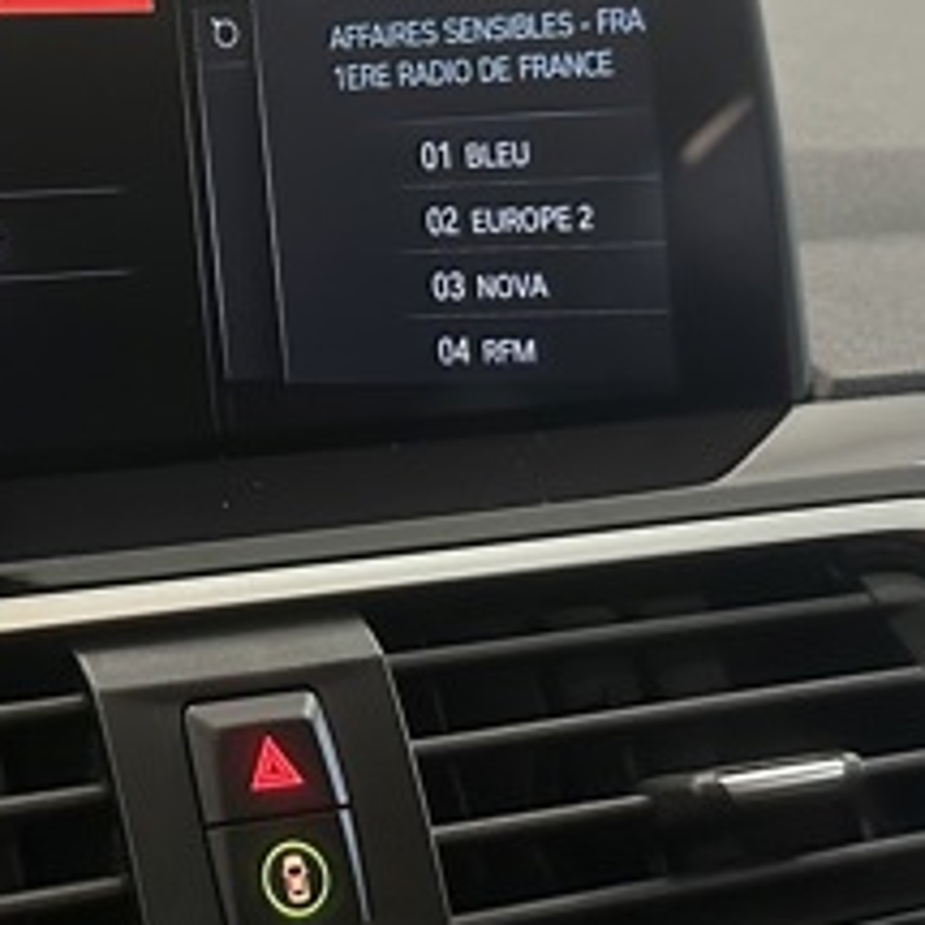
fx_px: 2388
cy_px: 525
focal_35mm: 79
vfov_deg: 21.9
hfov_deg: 21.2
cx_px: 13
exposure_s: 1/54
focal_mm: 6.86
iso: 1000
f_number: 1.78
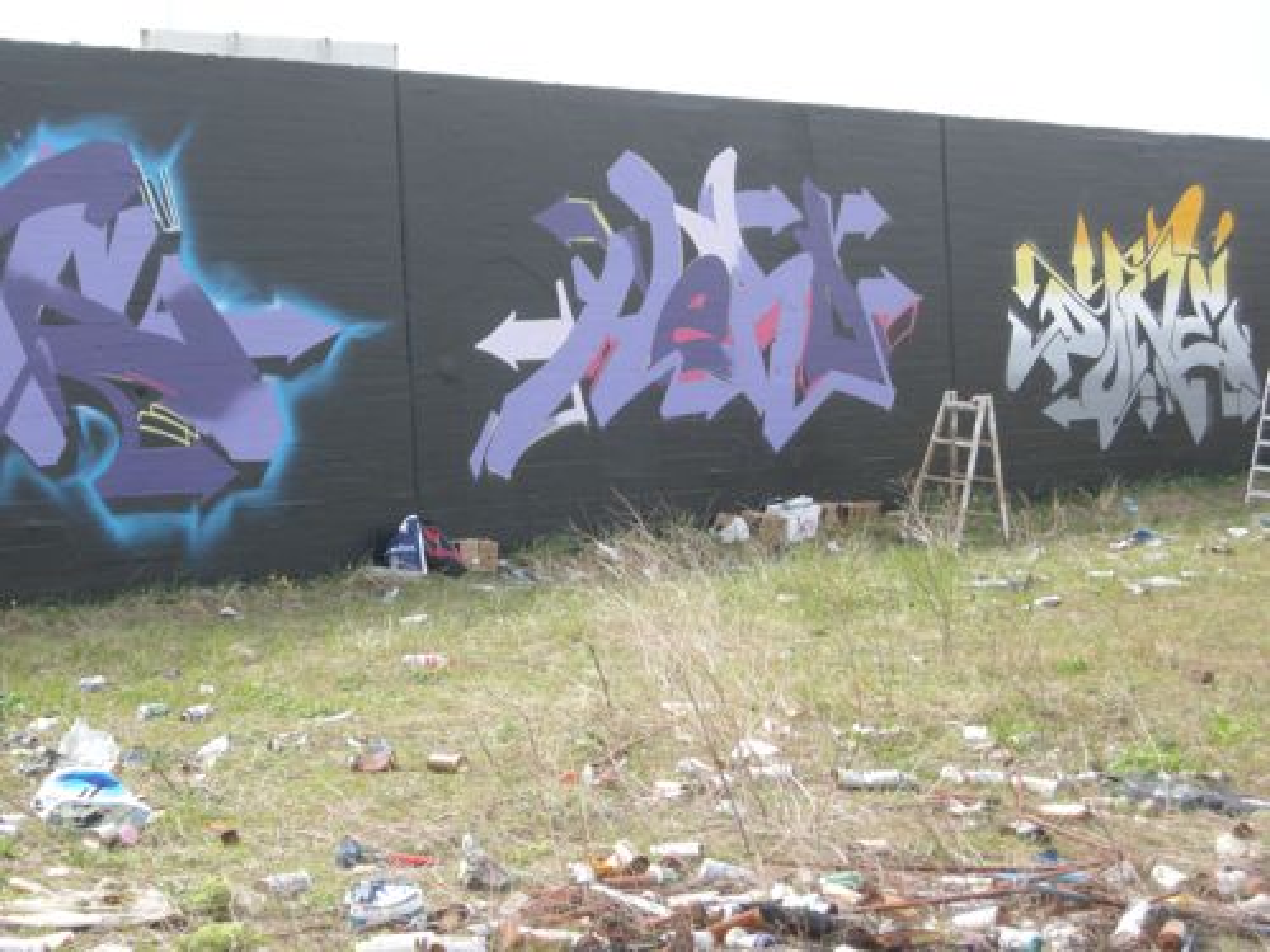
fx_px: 3192
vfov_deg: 17.0
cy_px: 476
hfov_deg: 22.5
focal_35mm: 87
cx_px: 635
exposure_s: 1/128
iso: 64
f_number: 4.8
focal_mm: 18.6
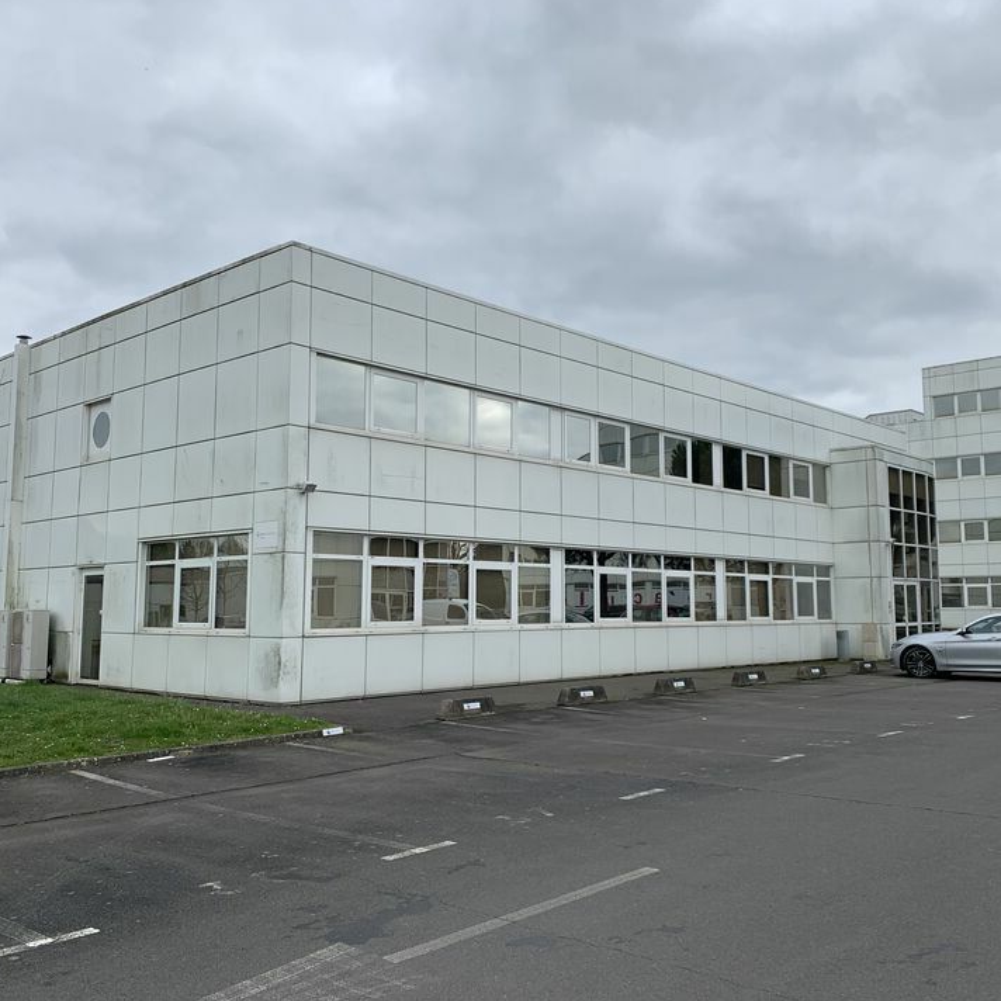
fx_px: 1014
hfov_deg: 52.5
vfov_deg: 52.5
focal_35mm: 31
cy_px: 498
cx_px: 529
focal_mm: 4.25
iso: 25
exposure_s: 1/743
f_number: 1.8
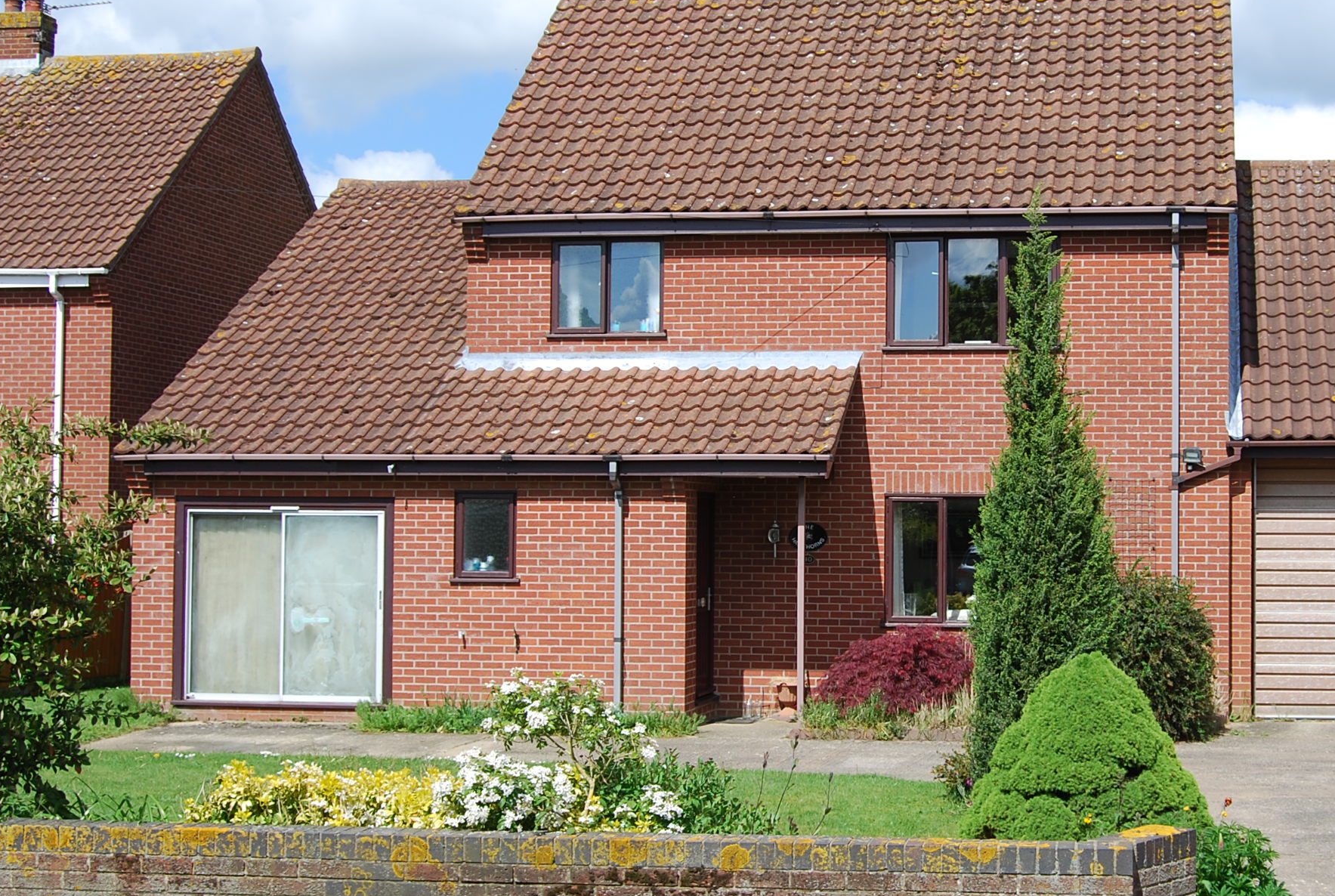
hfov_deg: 33.5
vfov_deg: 23.1
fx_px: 2192
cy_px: 436
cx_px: 931
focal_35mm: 59
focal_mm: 24
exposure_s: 1/250
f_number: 8
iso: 100
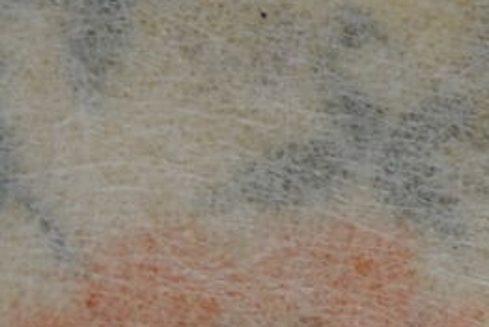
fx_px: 3017
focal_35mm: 222
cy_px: 247
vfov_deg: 6.2
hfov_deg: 9.2
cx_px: 493
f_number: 3.5
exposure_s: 1/30
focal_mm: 20
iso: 200
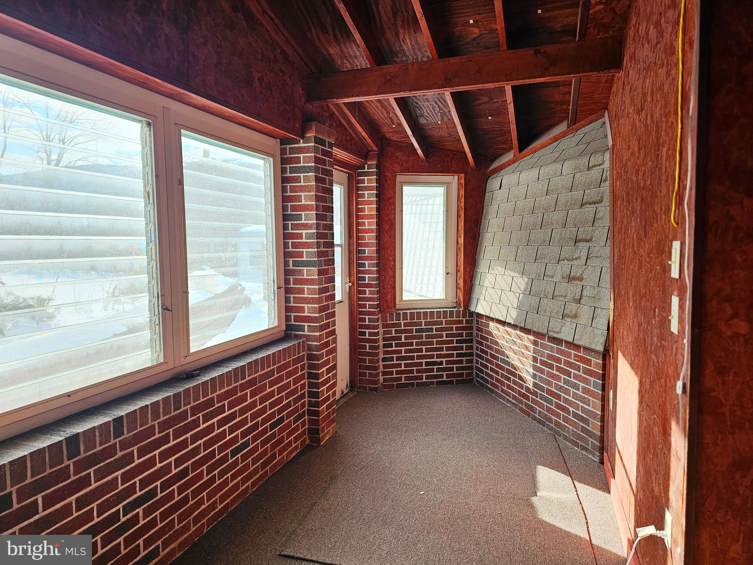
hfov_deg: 73.9
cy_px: 282
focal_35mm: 23
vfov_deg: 58.9
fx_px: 500
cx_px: 376
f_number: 1.7
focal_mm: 6.3
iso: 25
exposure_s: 1/207
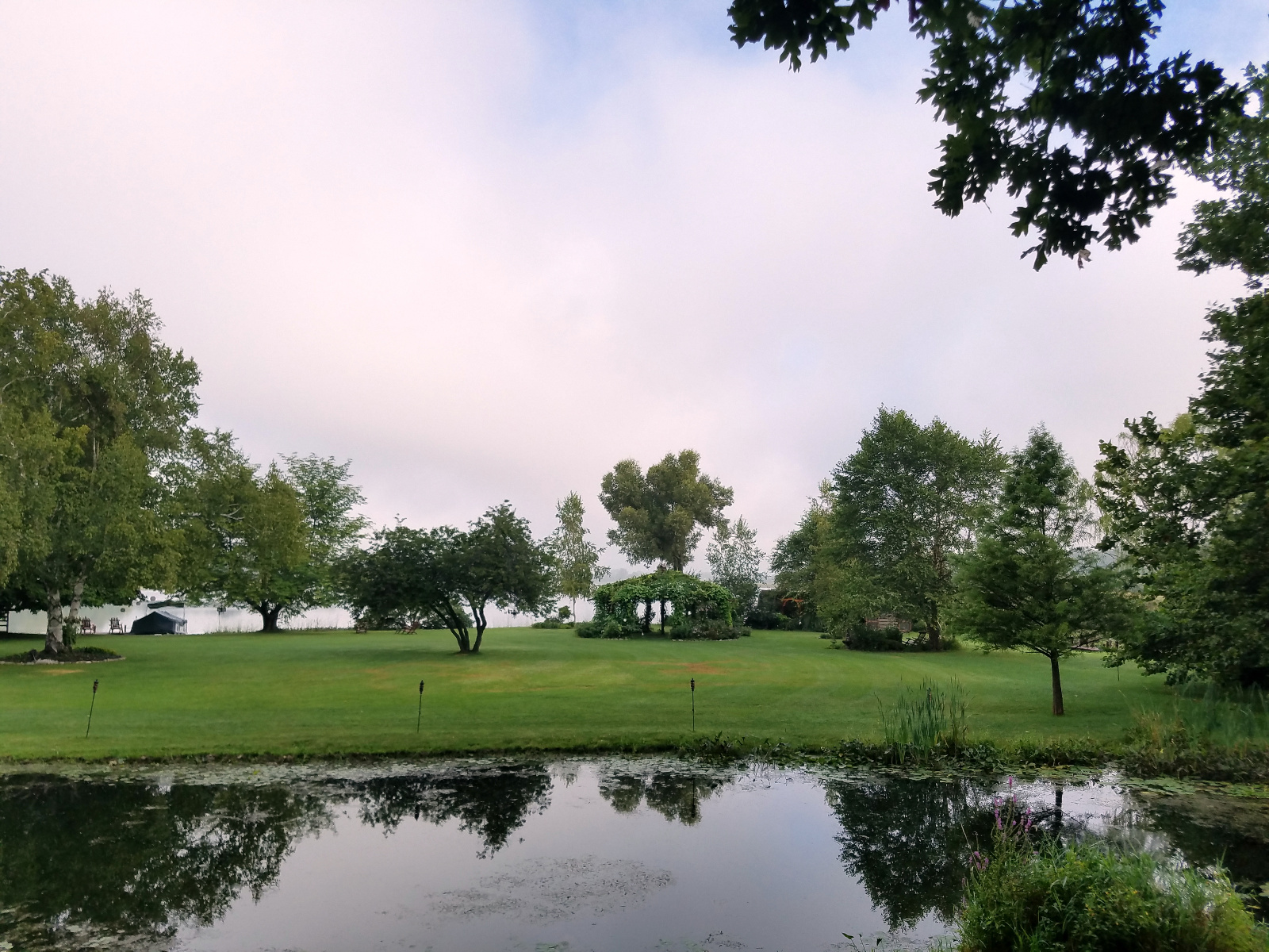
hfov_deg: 67.3
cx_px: 634
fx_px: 953
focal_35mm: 26
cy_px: 476
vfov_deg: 53.1
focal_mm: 4.2
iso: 50
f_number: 1.7
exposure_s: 1/1996
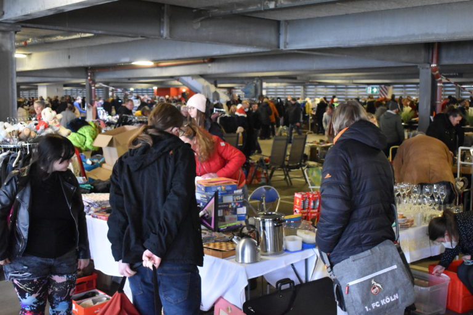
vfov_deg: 28.9
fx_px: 611
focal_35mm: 46
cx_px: 236
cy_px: 158
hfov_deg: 42.3
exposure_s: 1/125
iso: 7200
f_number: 4.2
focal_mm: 31
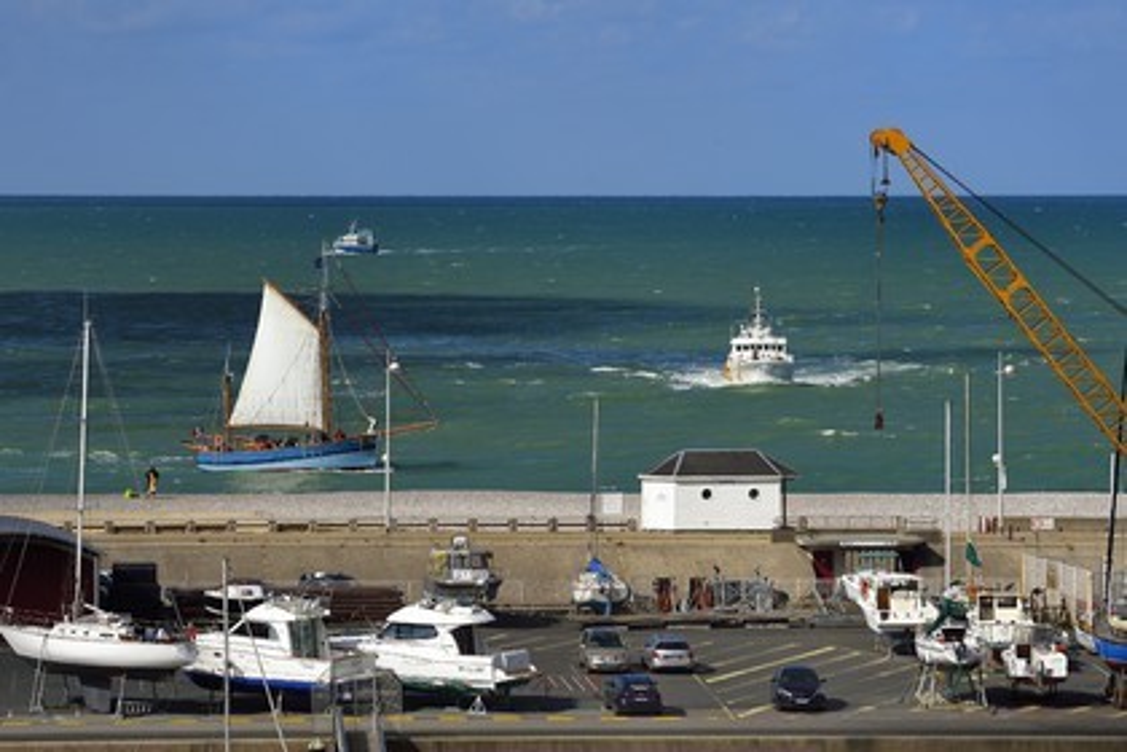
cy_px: 376
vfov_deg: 6.9
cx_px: 564
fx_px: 6261
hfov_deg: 10.3
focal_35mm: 200
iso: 200
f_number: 13
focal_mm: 200
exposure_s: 1/400
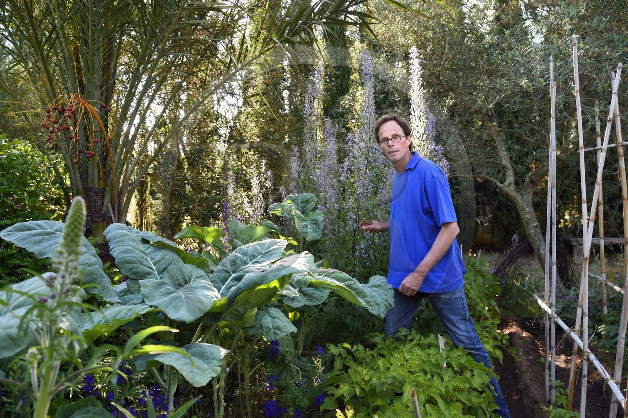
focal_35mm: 32
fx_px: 558
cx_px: 314
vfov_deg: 41.1
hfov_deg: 58.7
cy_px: 209
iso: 200
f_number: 6.3
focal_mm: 32
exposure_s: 1/80
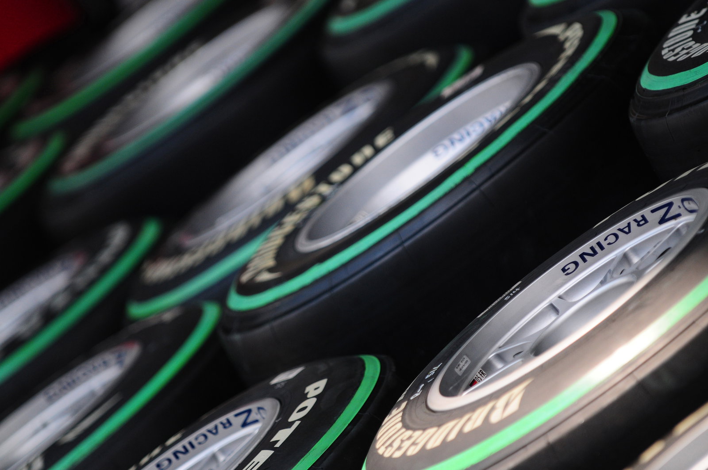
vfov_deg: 4.8
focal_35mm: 285
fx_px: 5599
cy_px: 235
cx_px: 354
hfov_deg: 7.2
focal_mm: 190
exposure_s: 1/3200
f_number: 2.8
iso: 400
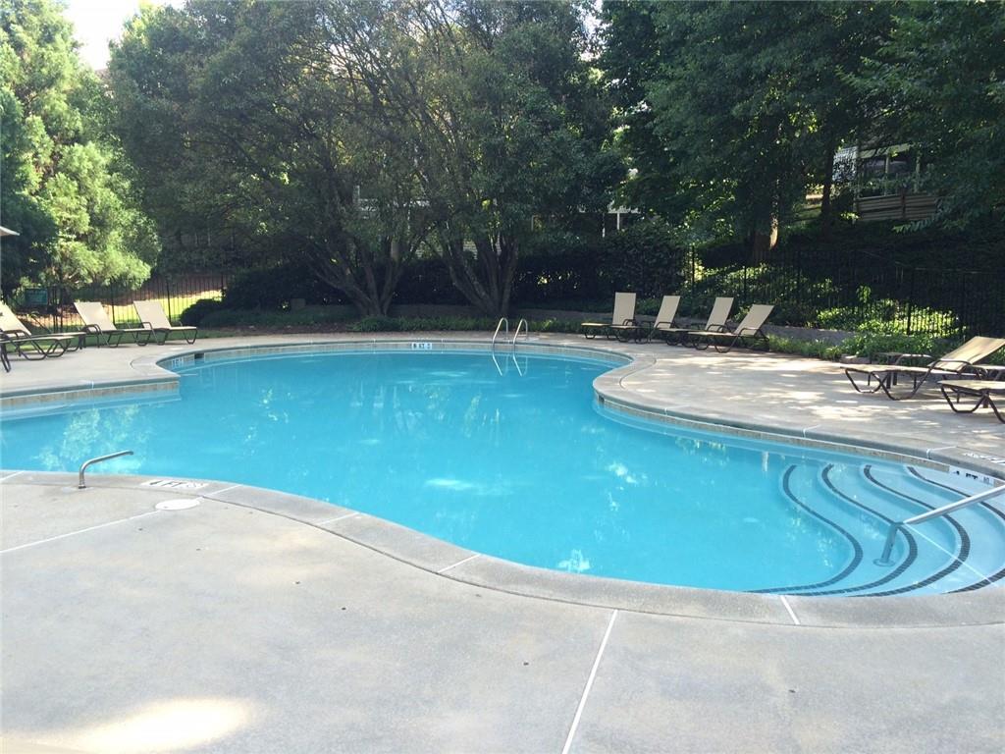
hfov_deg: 61.7
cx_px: 502
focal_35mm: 29
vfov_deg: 48.2
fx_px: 842
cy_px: 377
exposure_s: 1/244
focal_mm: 4.15
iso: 32
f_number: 2.2
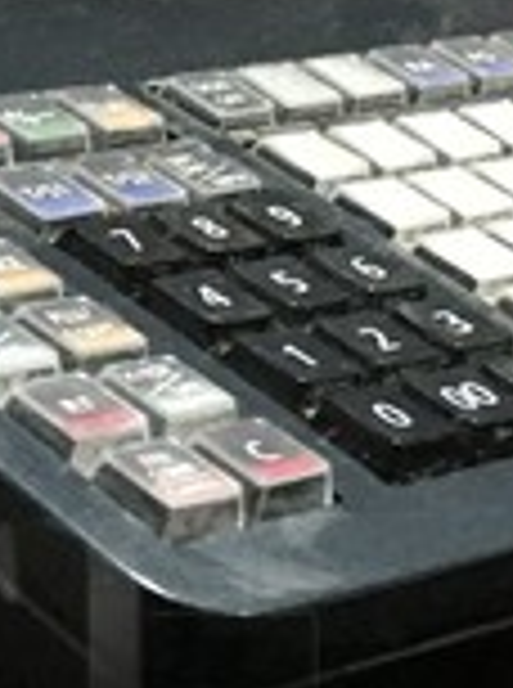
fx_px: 3016
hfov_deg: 9.5
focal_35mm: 152
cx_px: -153
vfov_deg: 12.9
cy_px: 630
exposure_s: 1/4
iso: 50
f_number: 2.2
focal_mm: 4.15
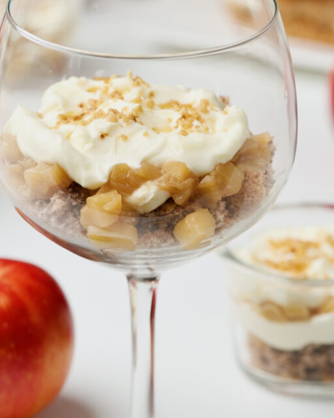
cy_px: 252
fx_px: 2631
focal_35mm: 213
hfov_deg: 7.3
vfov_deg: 9.1
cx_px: 144
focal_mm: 141
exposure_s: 1/13
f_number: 6.3
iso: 100
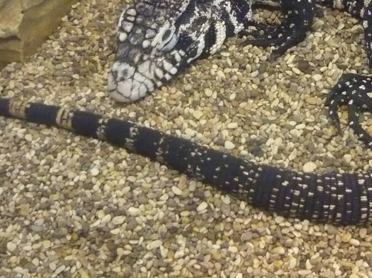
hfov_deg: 23.3
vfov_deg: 17.4
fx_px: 902
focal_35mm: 84
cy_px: 49
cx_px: 202
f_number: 2.8
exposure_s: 1/40
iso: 800
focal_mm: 5.5
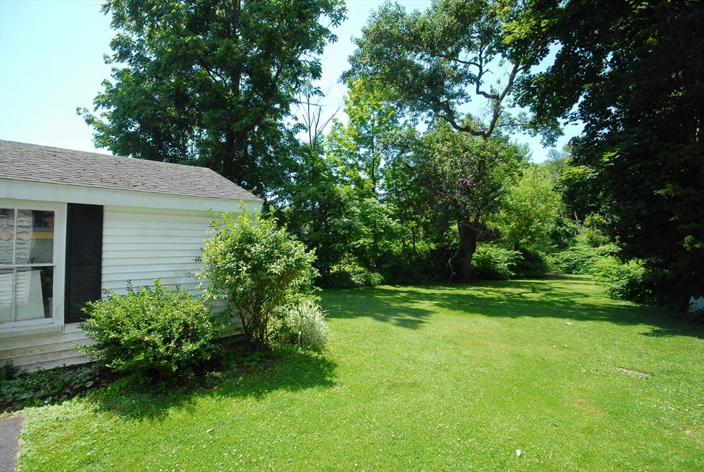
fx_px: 294
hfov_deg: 100.3
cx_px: 352
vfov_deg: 77.5
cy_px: 236
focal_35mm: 15
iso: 200
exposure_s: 1/60
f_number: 11
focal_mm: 10
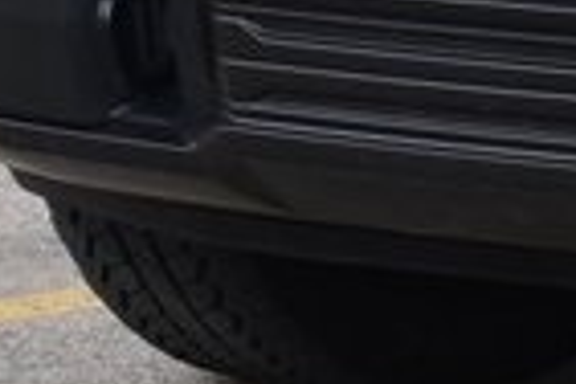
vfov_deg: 2.8
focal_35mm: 492
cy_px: -472
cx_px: 1765
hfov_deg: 4.1
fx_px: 7866
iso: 400
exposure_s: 1/250
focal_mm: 45
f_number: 10
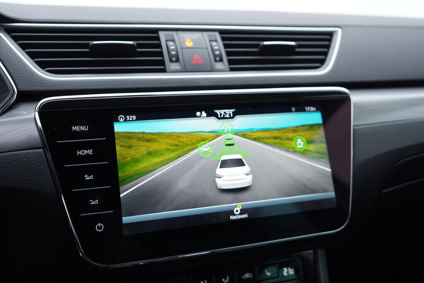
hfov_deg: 53.1
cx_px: 212
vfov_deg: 36.9
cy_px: 142
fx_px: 424
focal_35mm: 36
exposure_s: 1/40
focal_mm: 24
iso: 125
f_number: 2.8
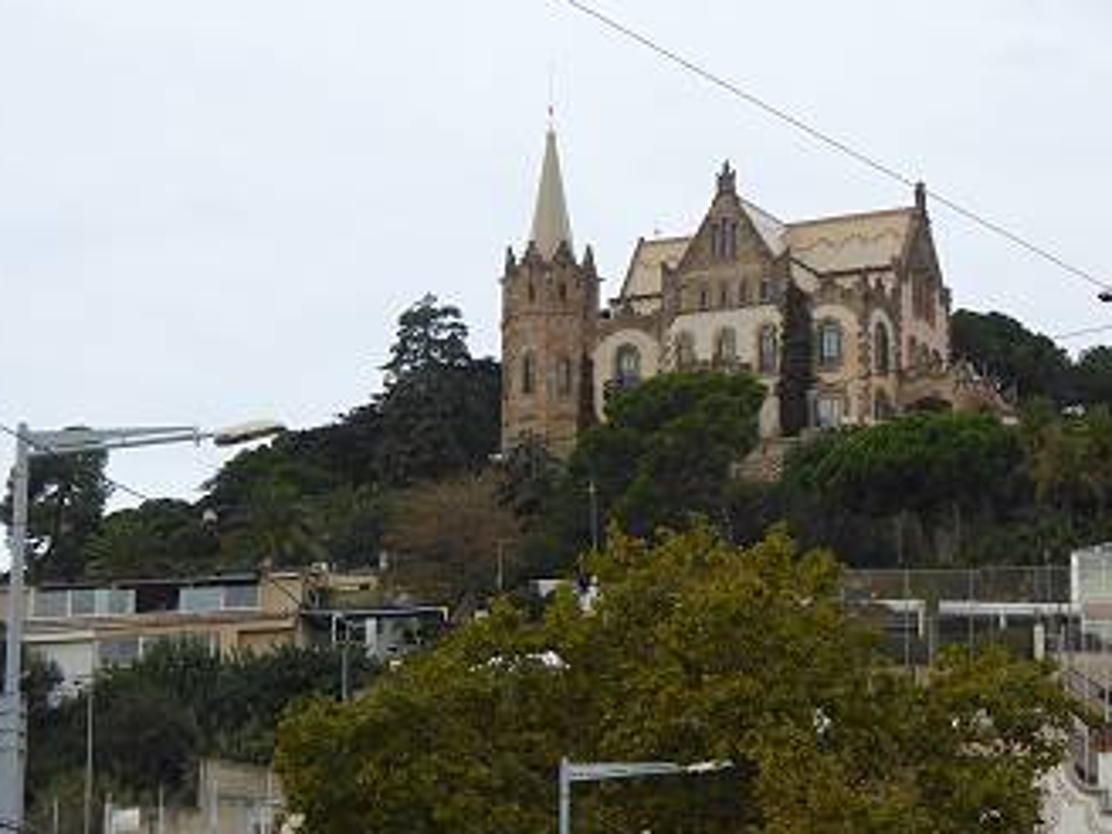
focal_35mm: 183
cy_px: 339
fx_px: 5879
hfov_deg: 10.8
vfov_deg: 8.1
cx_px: 627
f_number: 5.3
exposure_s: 1/250
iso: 100
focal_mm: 24.2
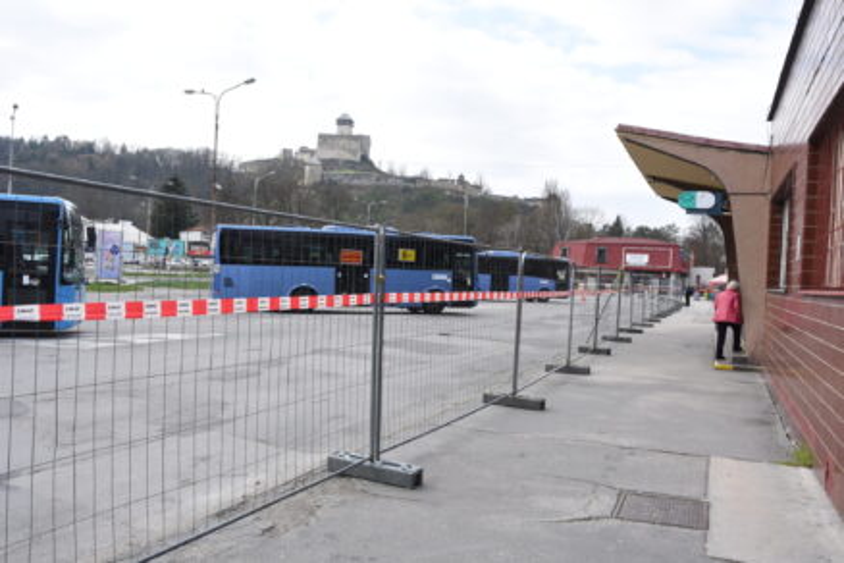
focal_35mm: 27
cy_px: 282
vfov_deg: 47.9
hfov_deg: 67.4
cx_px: 422
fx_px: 633
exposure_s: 1/500
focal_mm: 18
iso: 250
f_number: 6.3
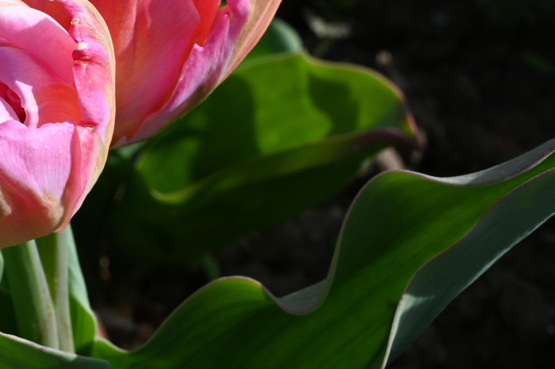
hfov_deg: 20.2
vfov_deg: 13.6
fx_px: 1525
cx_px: 54
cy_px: 11
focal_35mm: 99
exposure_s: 1/60
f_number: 16
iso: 125
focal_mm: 50
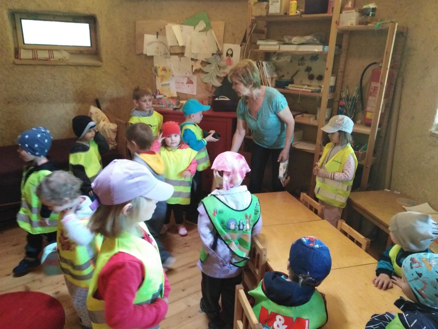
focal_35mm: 27
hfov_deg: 65.3
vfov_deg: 51.4
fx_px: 342
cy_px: 161
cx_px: 218
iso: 679
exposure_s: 1/20
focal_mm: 3.46
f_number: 2.2
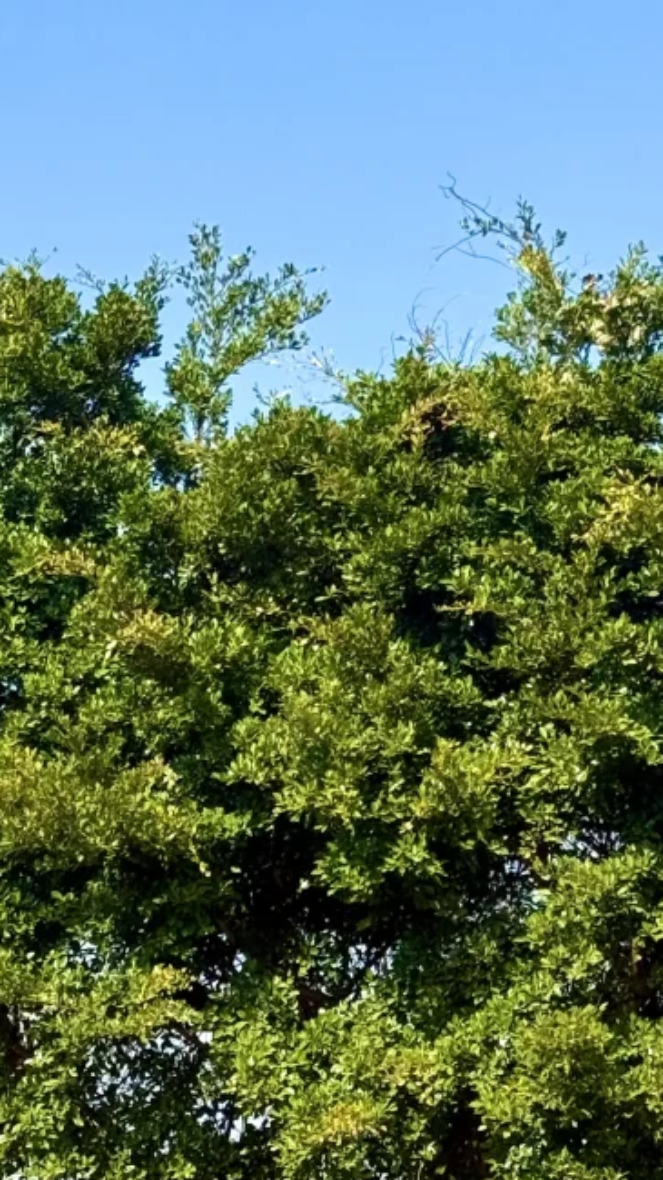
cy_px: 1295
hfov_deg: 10.4
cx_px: 183
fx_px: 3626
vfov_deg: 17.8
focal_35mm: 116
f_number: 1.78
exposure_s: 1/3704
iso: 64
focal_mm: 6.76
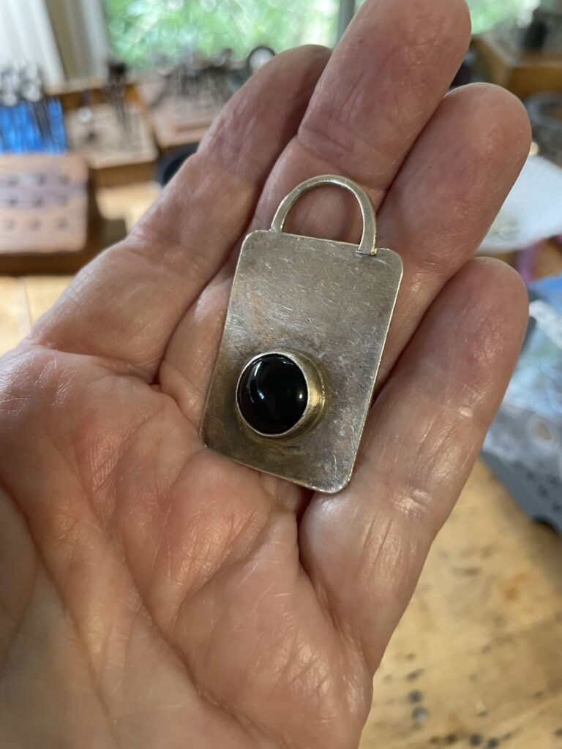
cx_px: 281
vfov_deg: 67.3
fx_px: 563
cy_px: 374
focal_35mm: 26
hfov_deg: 53.1
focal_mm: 4.2
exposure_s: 1/60
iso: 160
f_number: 1.6
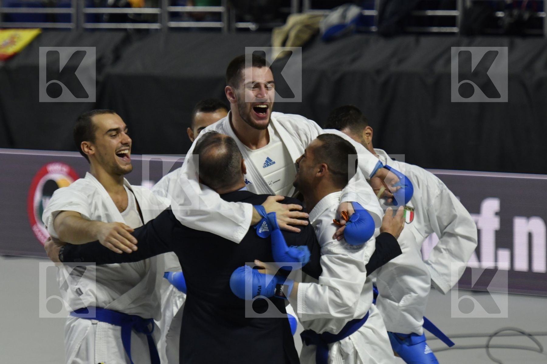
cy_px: 182
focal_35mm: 270
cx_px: 274
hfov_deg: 7.6
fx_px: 4100
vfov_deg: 5.1
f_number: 4
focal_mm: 180
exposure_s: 1/800
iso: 1250
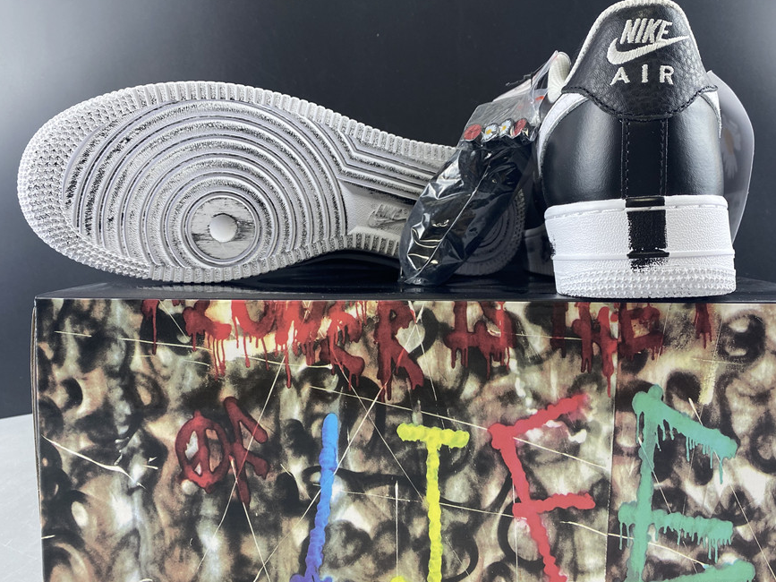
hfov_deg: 59.8
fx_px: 672
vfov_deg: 46.8
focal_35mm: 30
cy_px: 272
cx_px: 439
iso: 64
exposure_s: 1/50
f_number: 1.8
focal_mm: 4.25
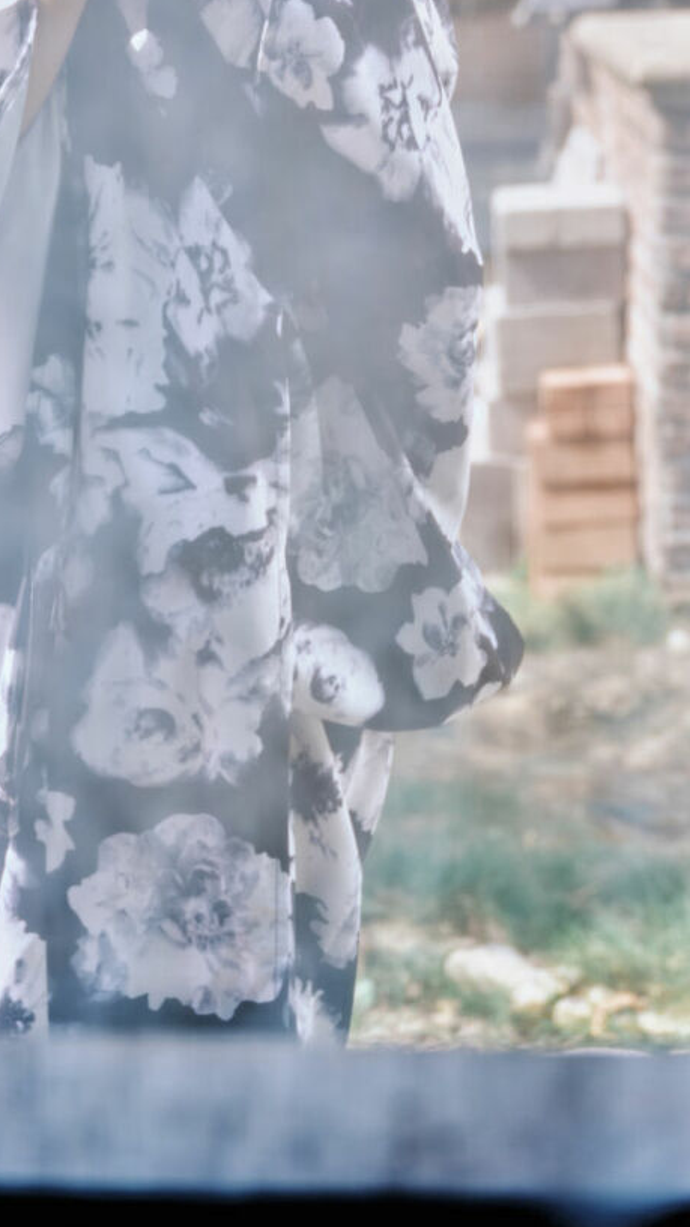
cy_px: 227
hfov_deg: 14.0
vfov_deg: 24.3
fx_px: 2797
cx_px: 241
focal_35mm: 86
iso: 200
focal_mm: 58.6
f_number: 4
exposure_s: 1/200
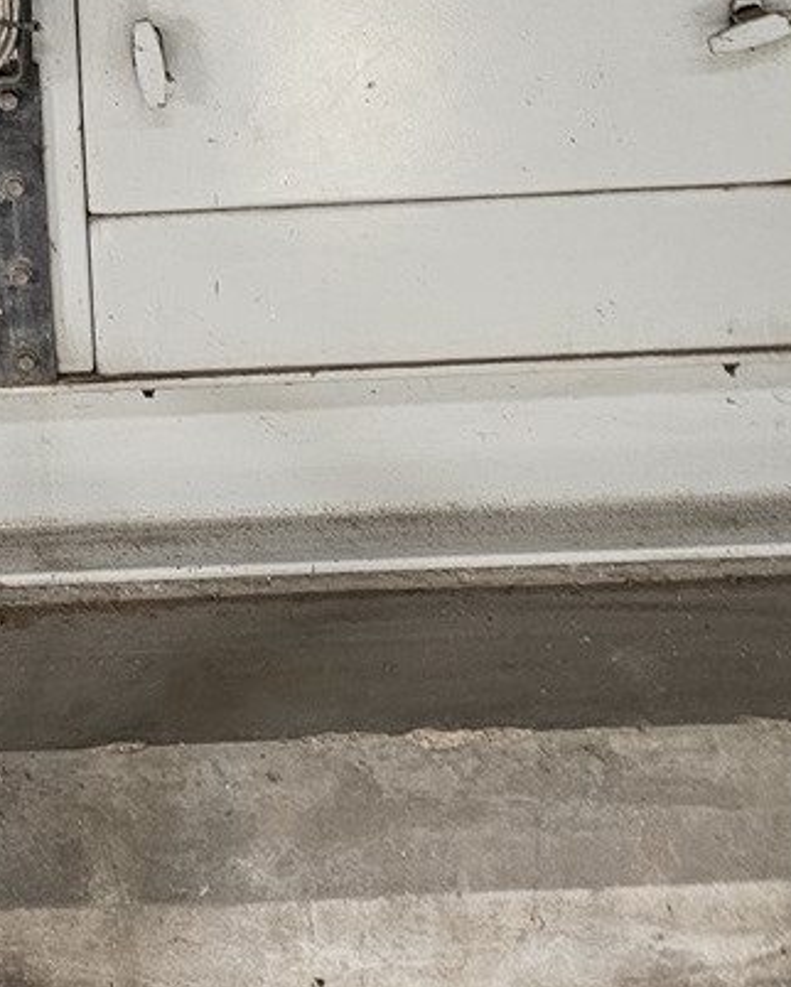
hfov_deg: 22.0
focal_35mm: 67
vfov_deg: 26.4
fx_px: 1959
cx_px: -7
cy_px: -49
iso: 320
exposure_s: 1/100
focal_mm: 6.3
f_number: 1.7
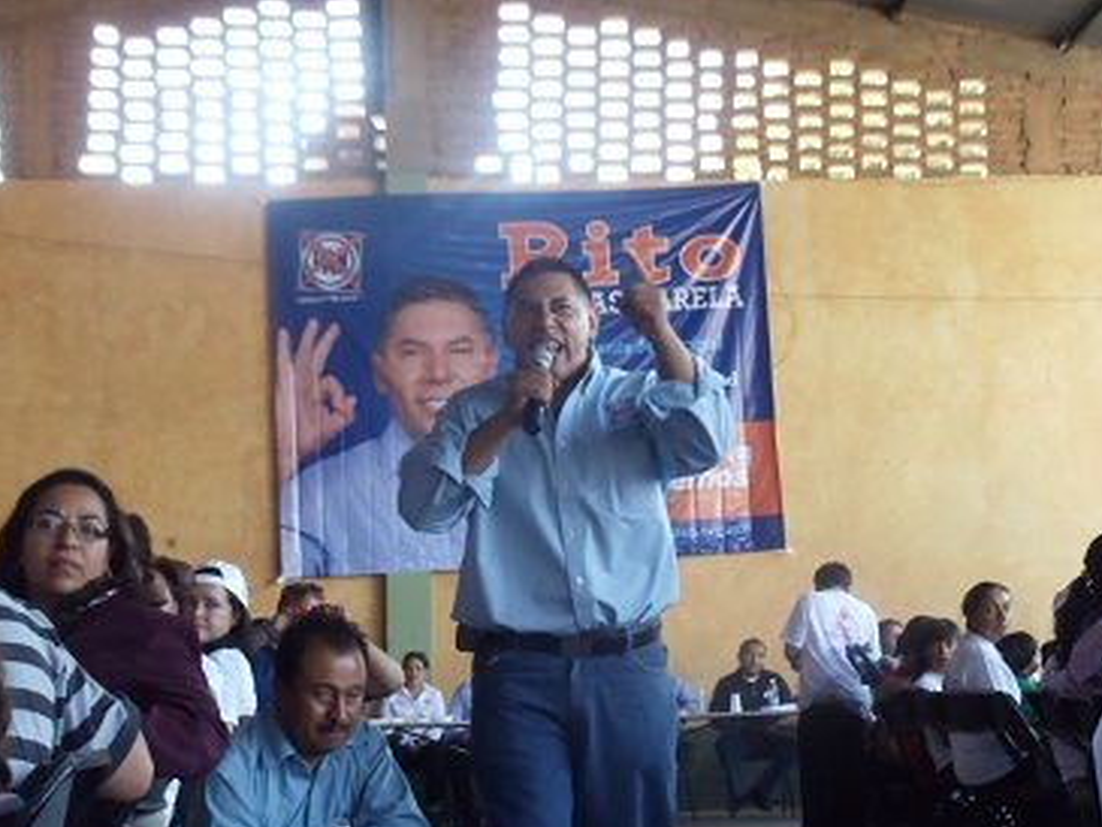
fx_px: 2579
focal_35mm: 81
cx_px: 546
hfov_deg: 24.1
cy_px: 401
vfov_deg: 18.2
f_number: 4.4
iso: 400
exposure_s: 1/125
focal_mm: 10.12
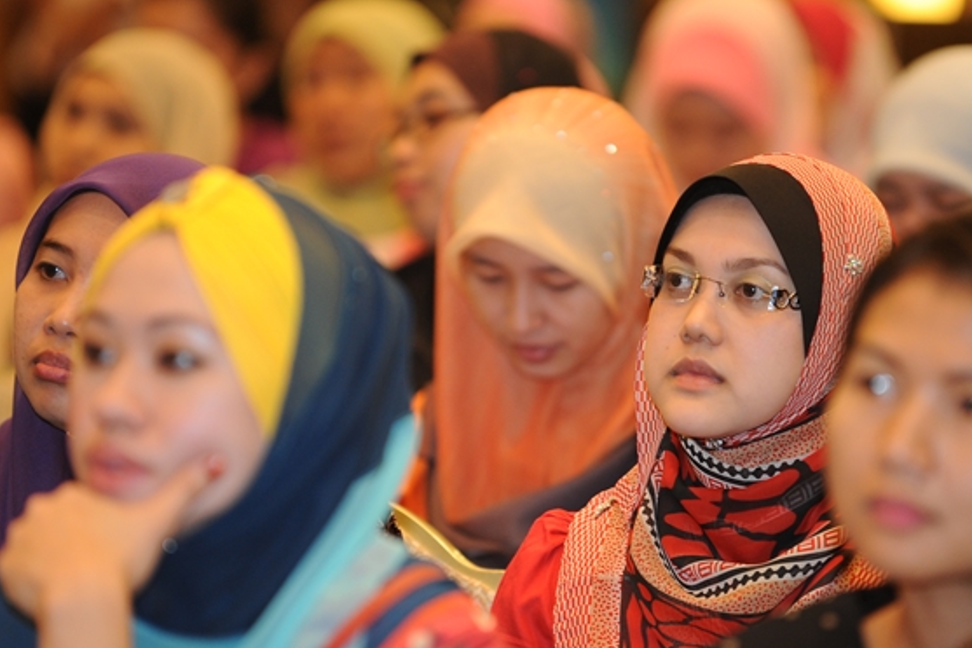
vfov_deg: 4.8
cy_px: 370
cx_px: 536
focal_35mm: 287
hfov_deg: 7.2
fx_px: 7746
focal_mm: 200
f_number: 2.8
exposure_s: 1/50
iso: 1000
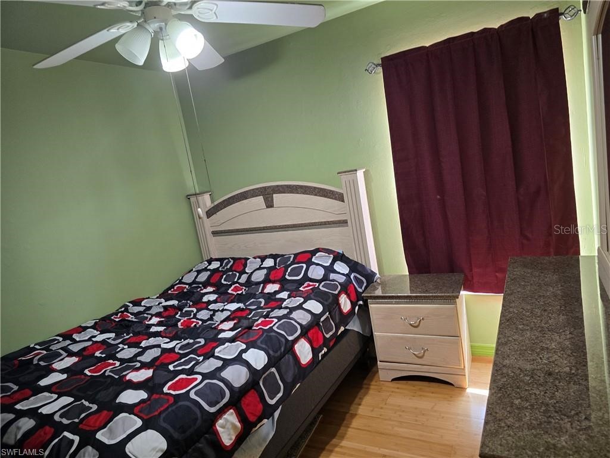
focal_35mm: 23
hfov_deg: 73.9
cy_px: 229
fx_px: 405
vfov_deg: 58.9
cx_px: 305
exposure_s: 1/120
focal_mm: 6.3
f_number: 1.7
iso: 320
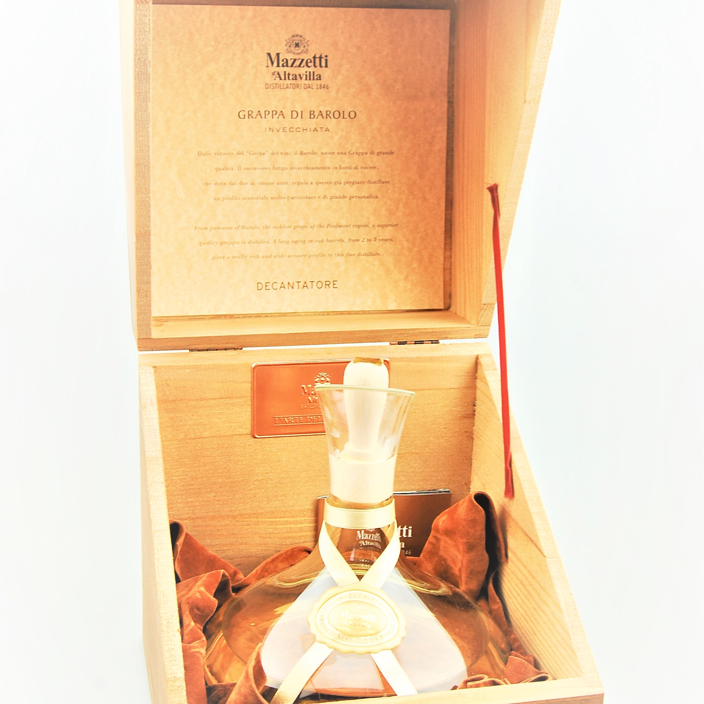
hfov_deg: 29.6
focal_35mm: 58
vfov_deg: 29.5
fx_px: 1335
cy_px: 390
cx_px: 351
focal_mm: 30
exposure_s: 1/30
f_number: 8
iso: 200
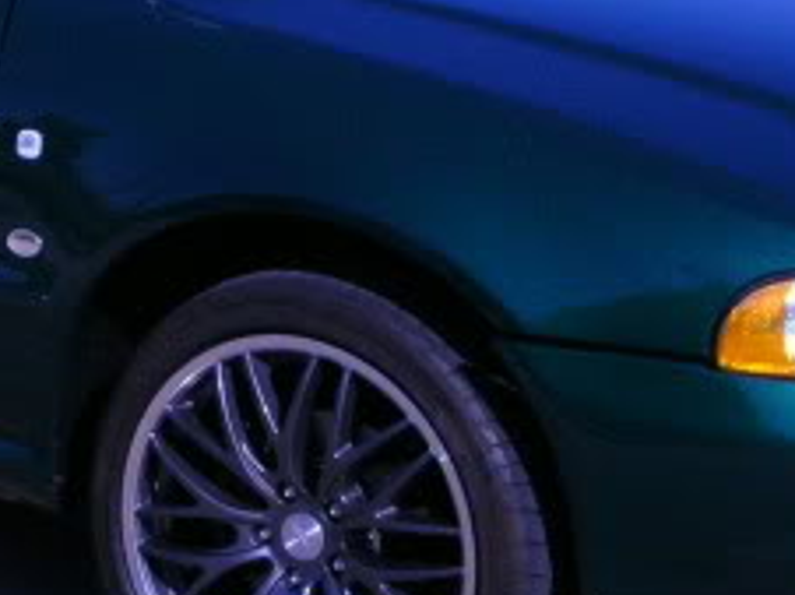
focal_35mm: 124
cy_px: 236
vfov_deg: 11.9
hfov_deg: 15.7
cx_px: 53
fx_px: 2845
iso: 100
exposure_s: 1/250
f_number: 8.5
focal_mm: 5.8
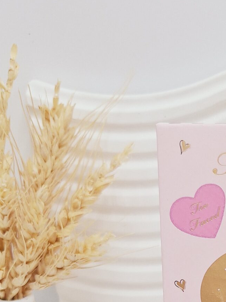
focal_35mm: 68
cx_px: 302
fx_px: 592
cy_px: 349
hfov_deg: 19.7
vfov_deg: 26.0
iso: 40
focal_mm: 5.54
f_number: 1.8
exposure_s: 1/429
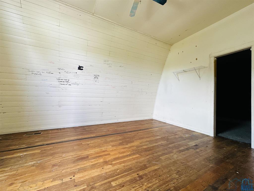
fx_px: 103
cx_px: 127
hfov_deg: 102.1
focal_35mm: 14
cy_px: 96
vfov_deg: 85.7
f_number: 2.2
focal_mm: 2.22
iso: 250
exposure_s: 1/99
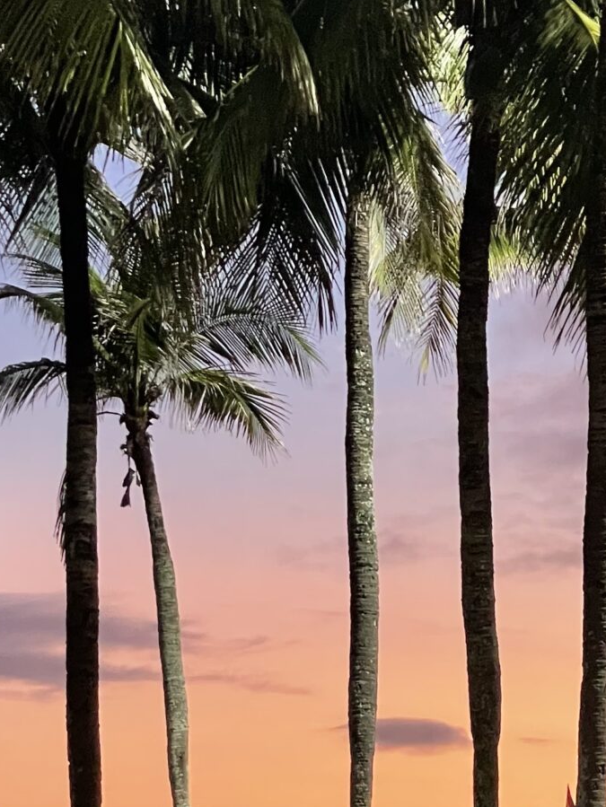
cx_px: 537
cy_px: 804
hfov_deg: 10.0
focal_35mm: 148
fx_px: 3452
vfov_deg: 13.2
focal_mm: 6
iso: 400
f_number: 2
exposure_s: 1/60
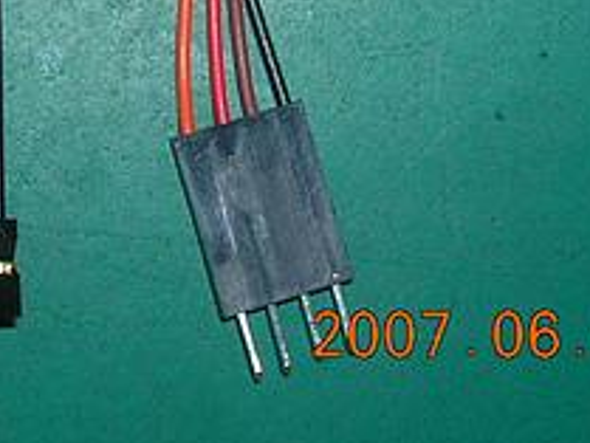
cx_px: 32
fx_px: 2558
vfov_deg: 9.6
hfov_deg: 13.0
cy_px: -237
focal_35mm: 150
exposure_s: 1/60.1
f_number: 5.4
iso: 50
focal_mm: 7.7
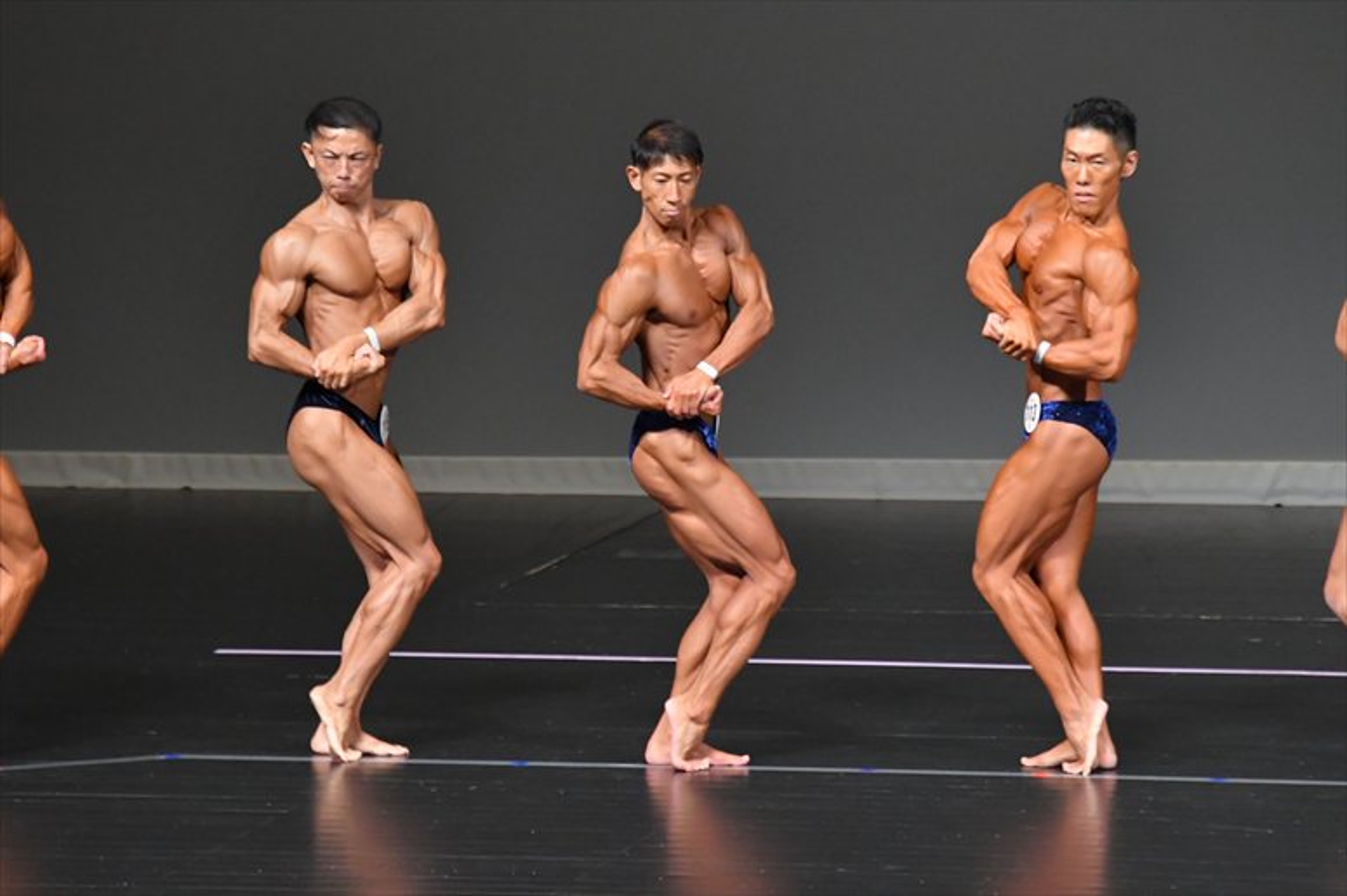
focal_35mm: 315
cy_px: 448
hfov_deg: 6.5
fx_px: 11781
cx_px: 674
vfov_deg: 4.4
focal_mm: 210
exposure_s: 1/400
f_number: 5.6
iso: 5000
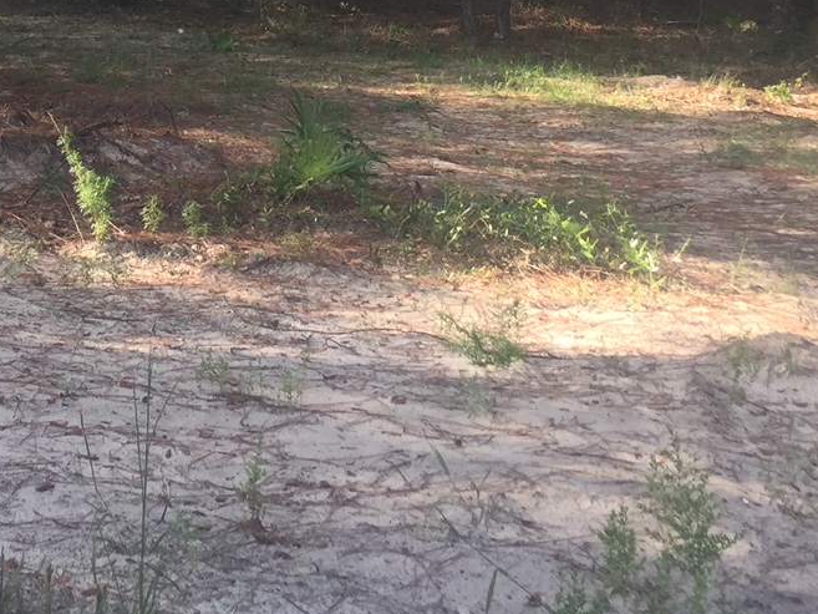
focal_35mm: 72
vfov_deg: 19.3
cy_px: -121
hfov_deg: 25.6
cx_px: -9
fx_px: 1702
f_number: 2.2
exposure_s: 1/324
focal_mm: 4.15
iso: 32
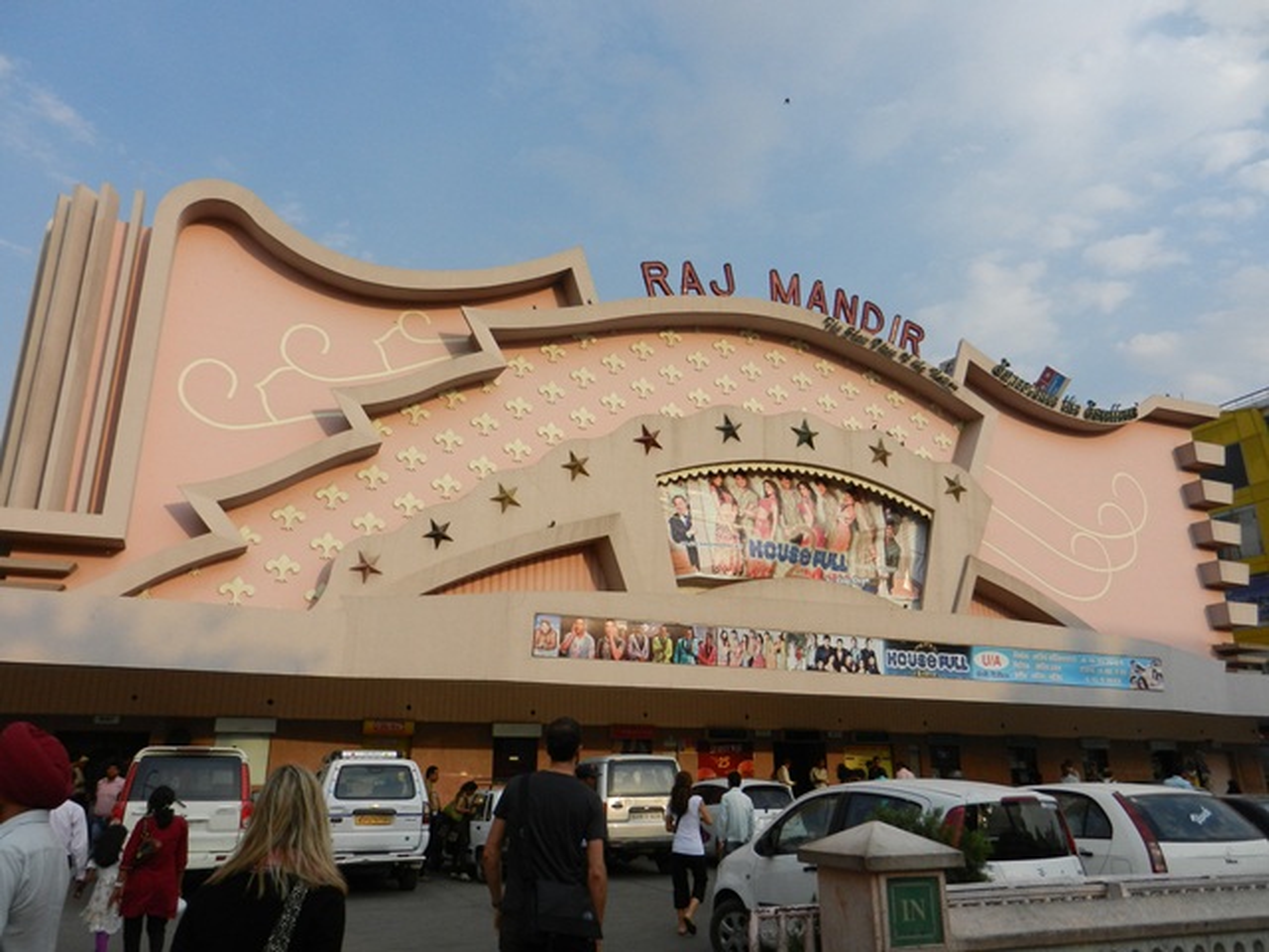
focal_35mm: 25
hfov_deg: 69.4
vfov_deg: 54.9
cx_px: 634
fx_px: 916
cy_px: 476
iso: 160
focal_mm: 4.5
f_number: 3.5
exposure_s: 1/1250
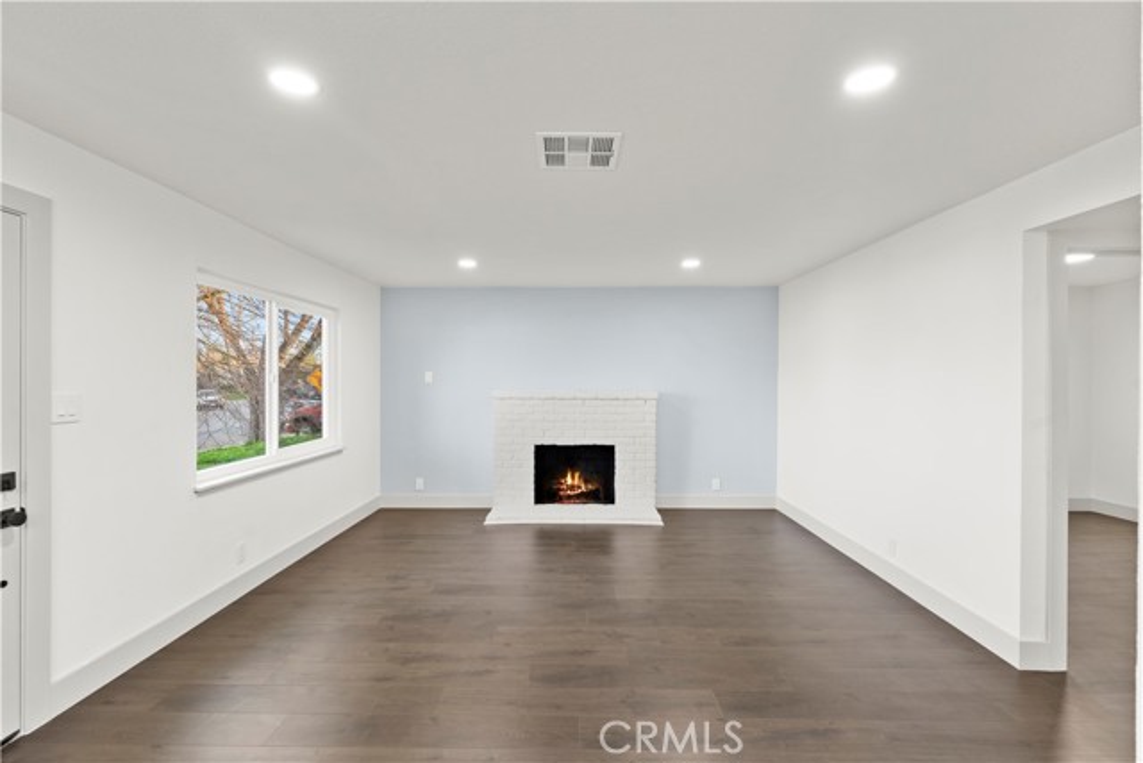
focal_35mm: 16
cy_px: 382
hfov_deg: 96.7
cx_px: 572
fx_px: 508
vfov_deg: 73.8
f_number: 8
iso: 320
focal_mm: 16
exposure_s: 1/2.5
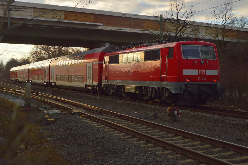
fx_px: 413
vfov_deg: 22.6
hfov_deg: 33.4
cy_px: 82
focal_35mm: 60
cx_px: 124
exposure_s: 1/1250
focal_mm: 40
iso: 400
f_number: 5.6
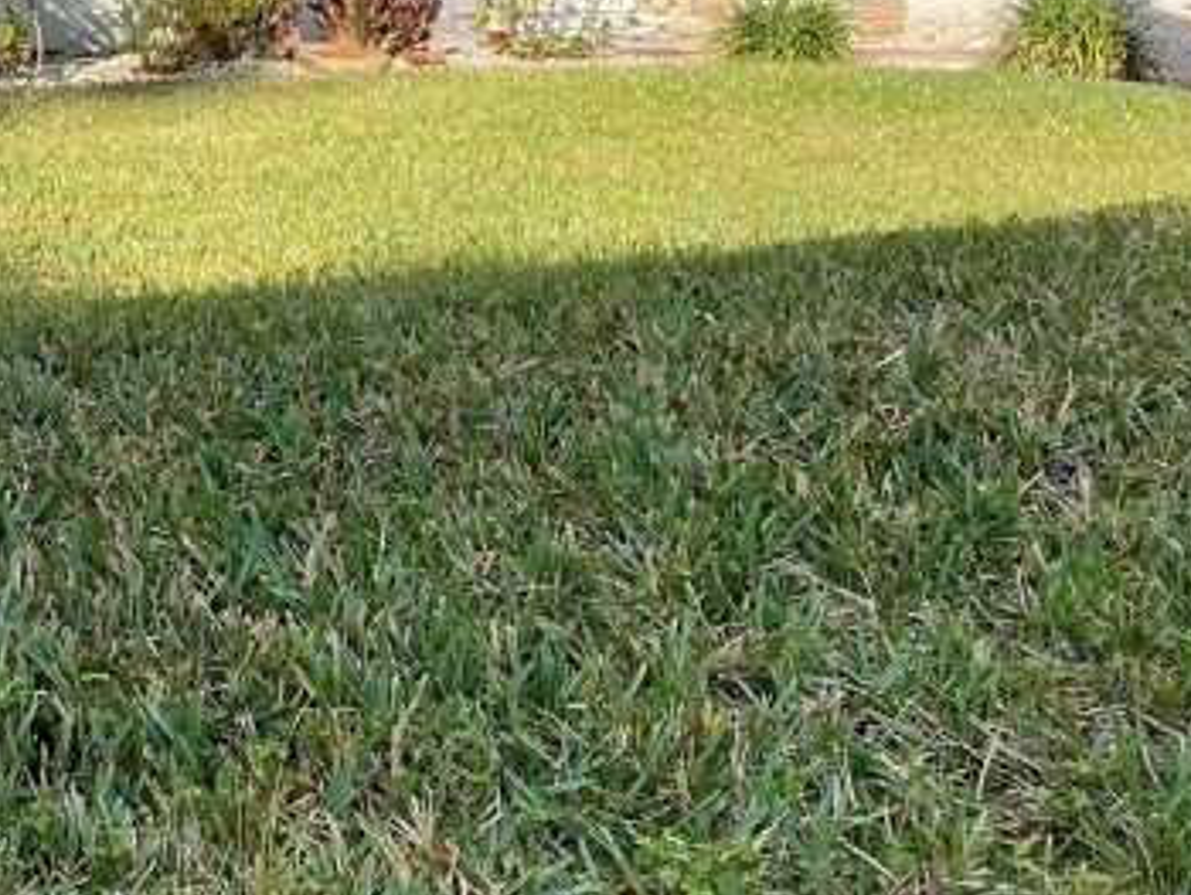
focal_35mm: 76
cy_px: -27
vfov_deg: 18.8
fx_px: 2617
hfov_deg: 23.5
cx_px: -235
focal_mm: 4.2
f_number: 1.6
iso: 32
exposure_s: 1/1335
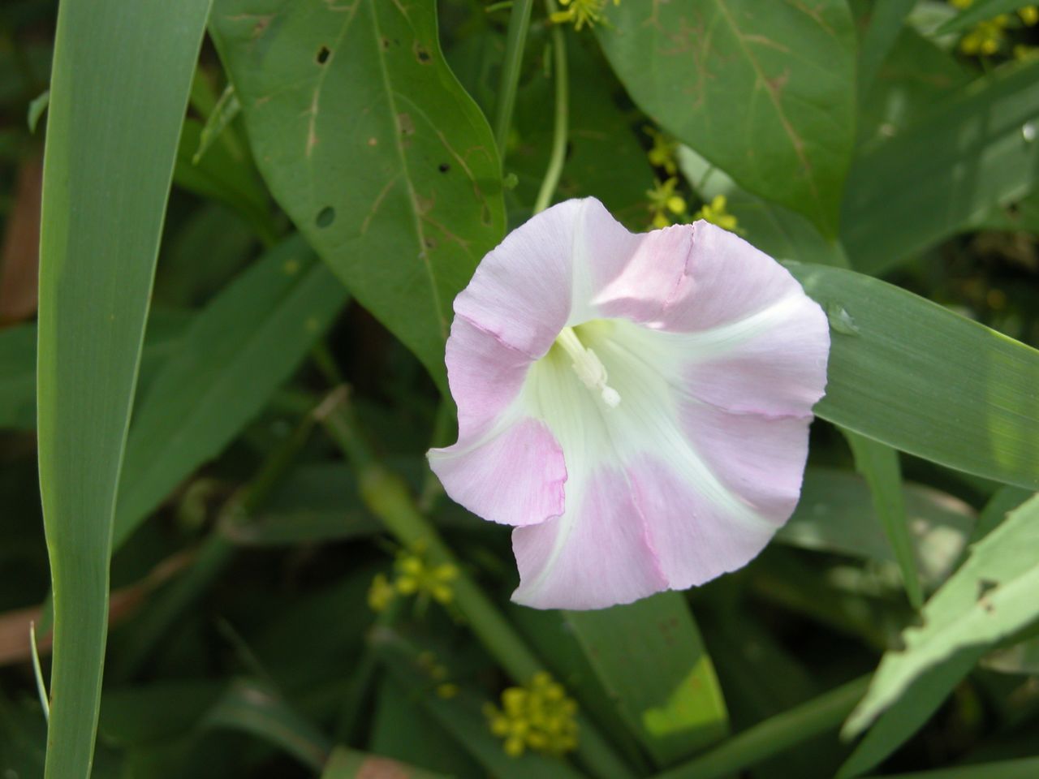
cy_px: 390
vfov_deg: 13.8
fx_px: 3212
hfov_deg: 18.4
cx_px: 520
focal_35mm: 107
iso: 100
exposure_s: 1/288
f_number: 3.7
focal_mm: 27.3
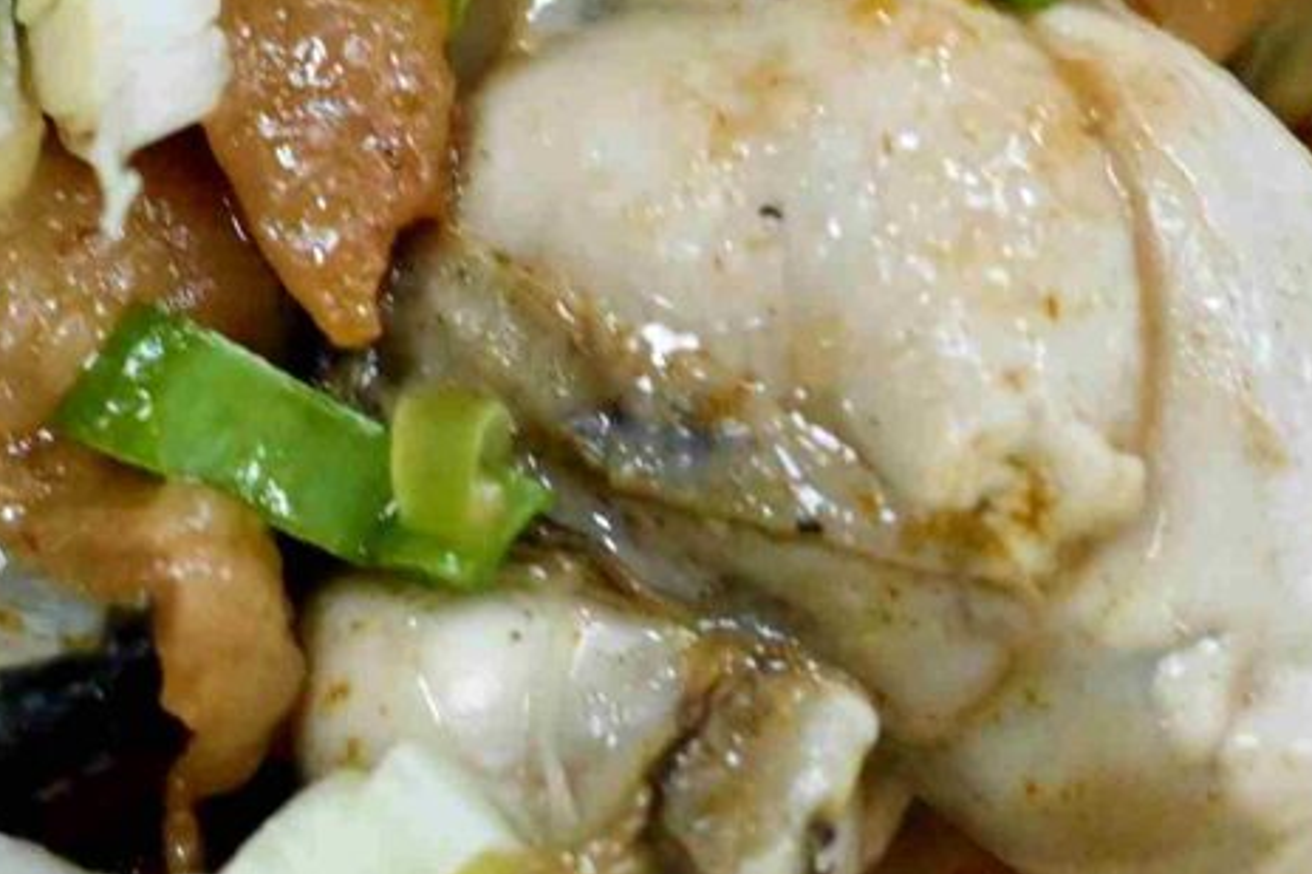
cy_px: -287
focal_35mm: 414
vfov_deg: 3.3
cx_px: 212
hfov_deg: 5.0
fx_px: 15082
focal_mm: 50
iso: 450
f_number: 3.2
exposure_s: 1/200
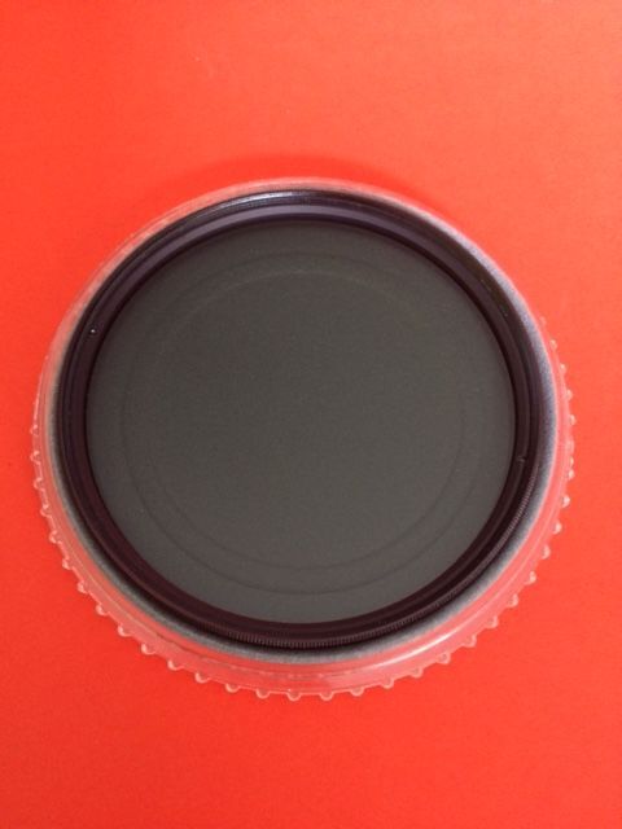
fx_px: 695
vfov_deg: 61.7
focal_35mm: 29
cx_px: 311
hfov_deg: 48.2
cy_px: 414
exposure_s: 1/25
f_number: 2.2
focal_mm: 4.15
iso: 320
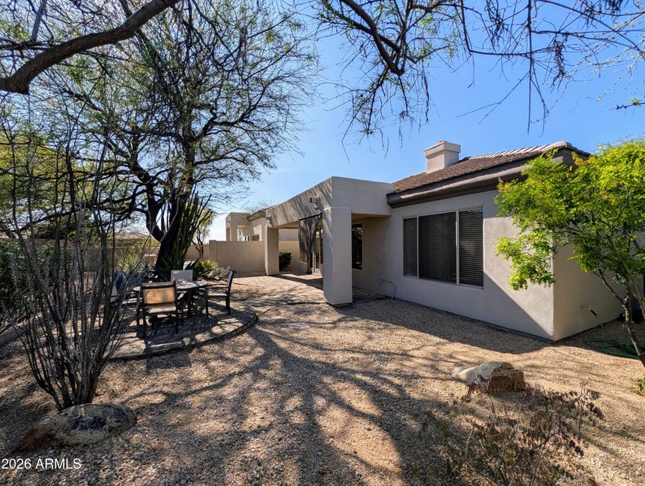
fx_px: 224
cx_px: 322
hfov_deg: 110.5
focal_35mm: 12
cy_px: 243
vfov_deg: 94.6
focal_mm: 2.02
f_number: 1.7
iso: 56
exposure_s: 1/3663
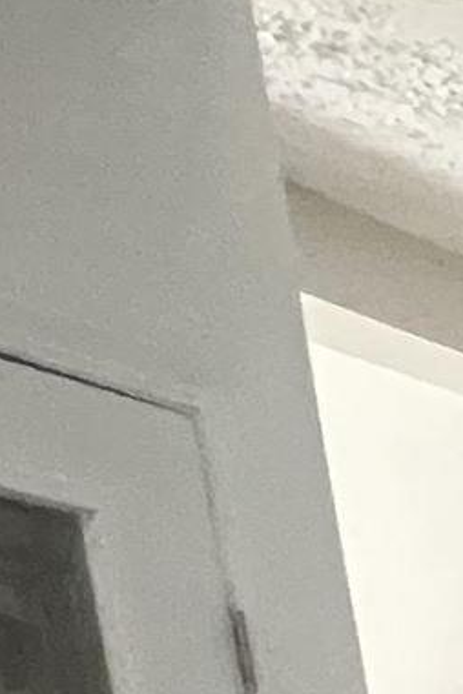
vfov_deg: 14.7
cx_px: 2271
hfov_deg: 6.5
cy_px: 1466
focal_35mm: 109
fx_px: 2103
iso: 640
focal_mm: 1.57
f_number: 1.8
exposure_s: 1/60
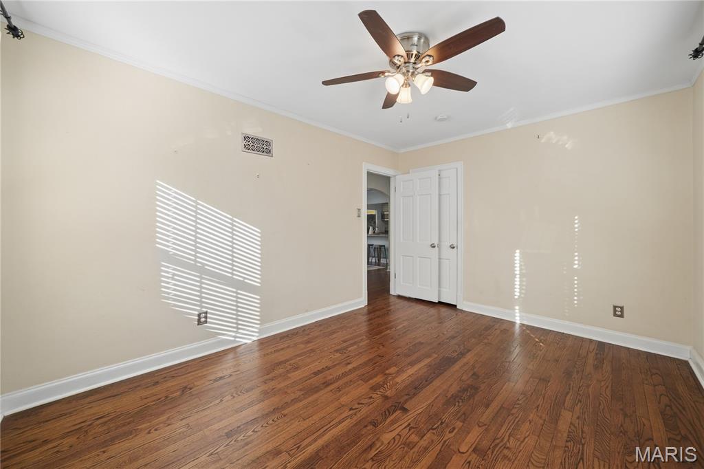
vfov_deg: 85.4
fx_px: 254
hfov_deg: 108.3
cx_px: 352
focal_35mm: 13
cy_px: 234
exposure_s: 1/50
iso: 400
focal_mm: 13
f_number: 8
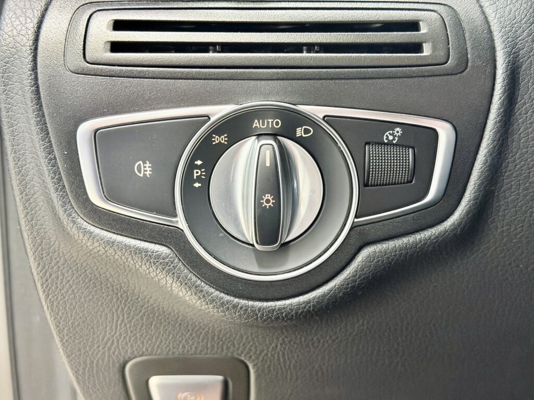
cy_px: 200
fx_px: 740
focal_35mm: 48
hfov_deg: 39.7
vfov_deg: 30.3
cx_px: 267
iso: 640
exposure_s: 1/25
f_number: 1.78
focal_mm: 6.76
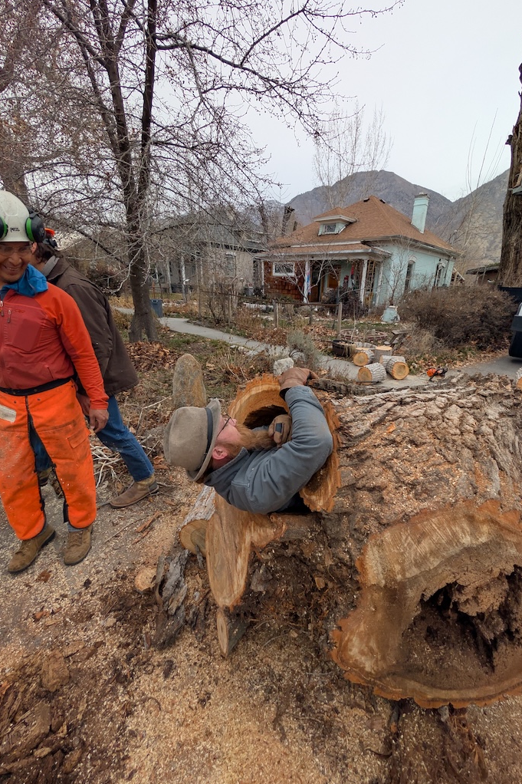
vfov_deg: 108.3
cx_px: 304
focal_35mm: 13
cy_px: 400
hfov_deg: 84.7
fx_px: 283
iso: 58
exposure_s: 1/899
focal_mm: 2.02
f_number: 1.7
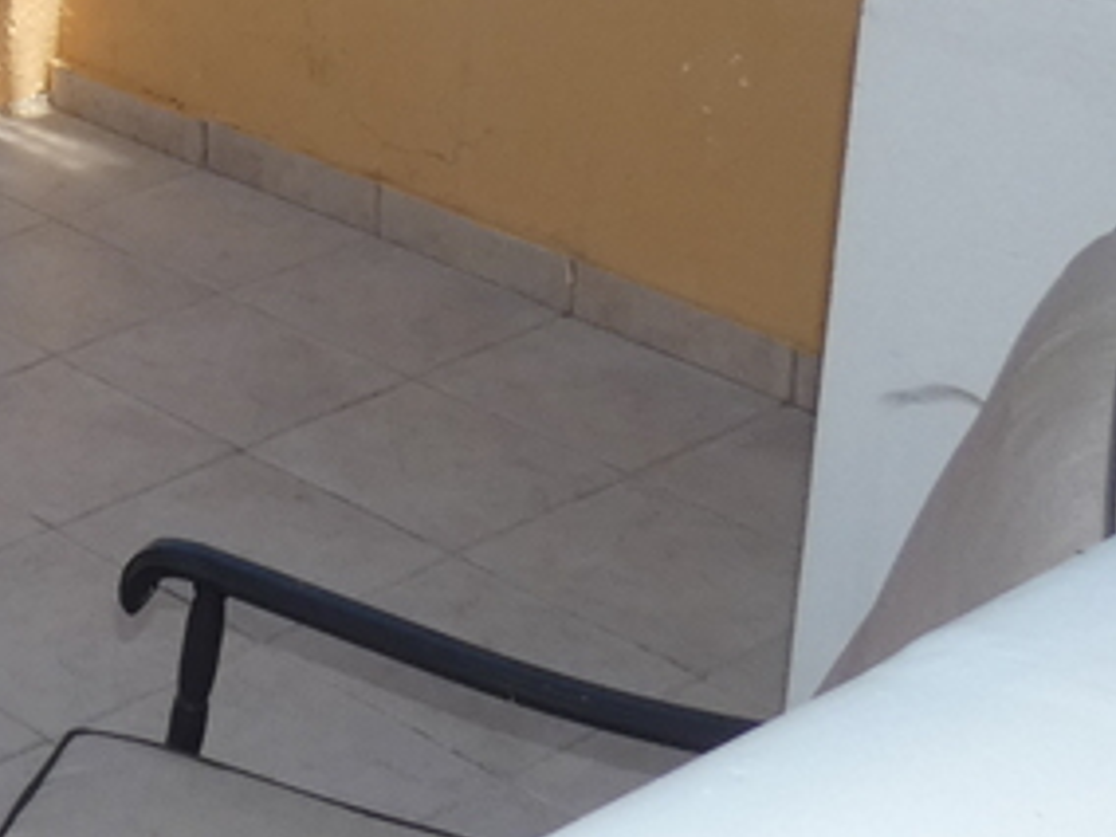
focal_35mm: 90
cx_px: -715
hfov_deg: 18.4
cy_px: -196
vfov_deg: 15.7
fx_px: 2902
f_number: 3.2
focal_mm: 3.6
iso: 80
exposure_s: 1/1000
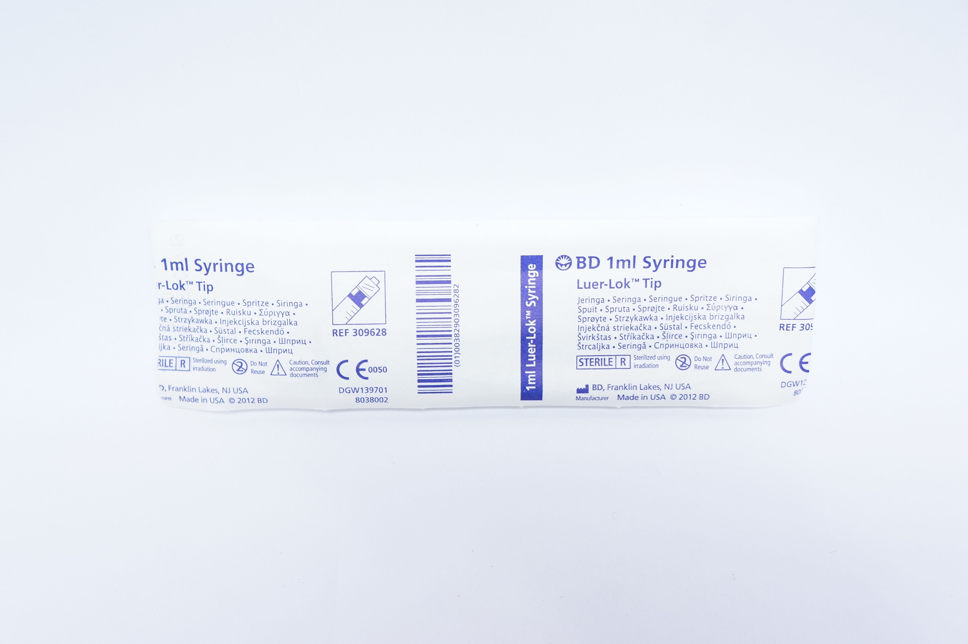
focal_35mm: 44
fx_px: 1168
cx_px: 484
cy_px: 322
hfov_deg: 45.0
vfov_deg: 30.8
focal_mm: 29
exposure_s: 1/30
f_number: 6.3
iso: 800
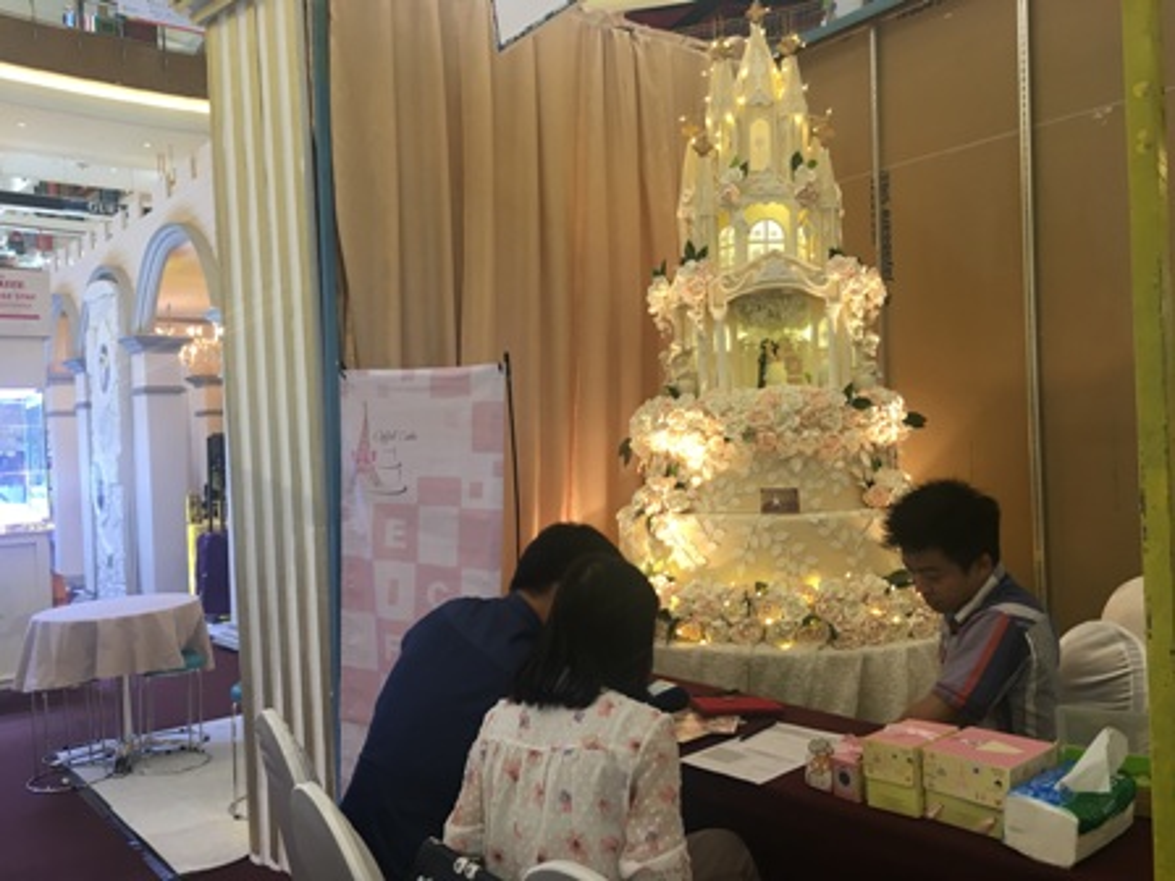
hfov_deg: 61.7
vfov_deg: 48.2
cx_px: 588
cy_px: 440
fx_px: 984
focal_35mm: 29
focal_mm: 4.15
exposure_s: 1/33
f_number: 2.2
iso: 80
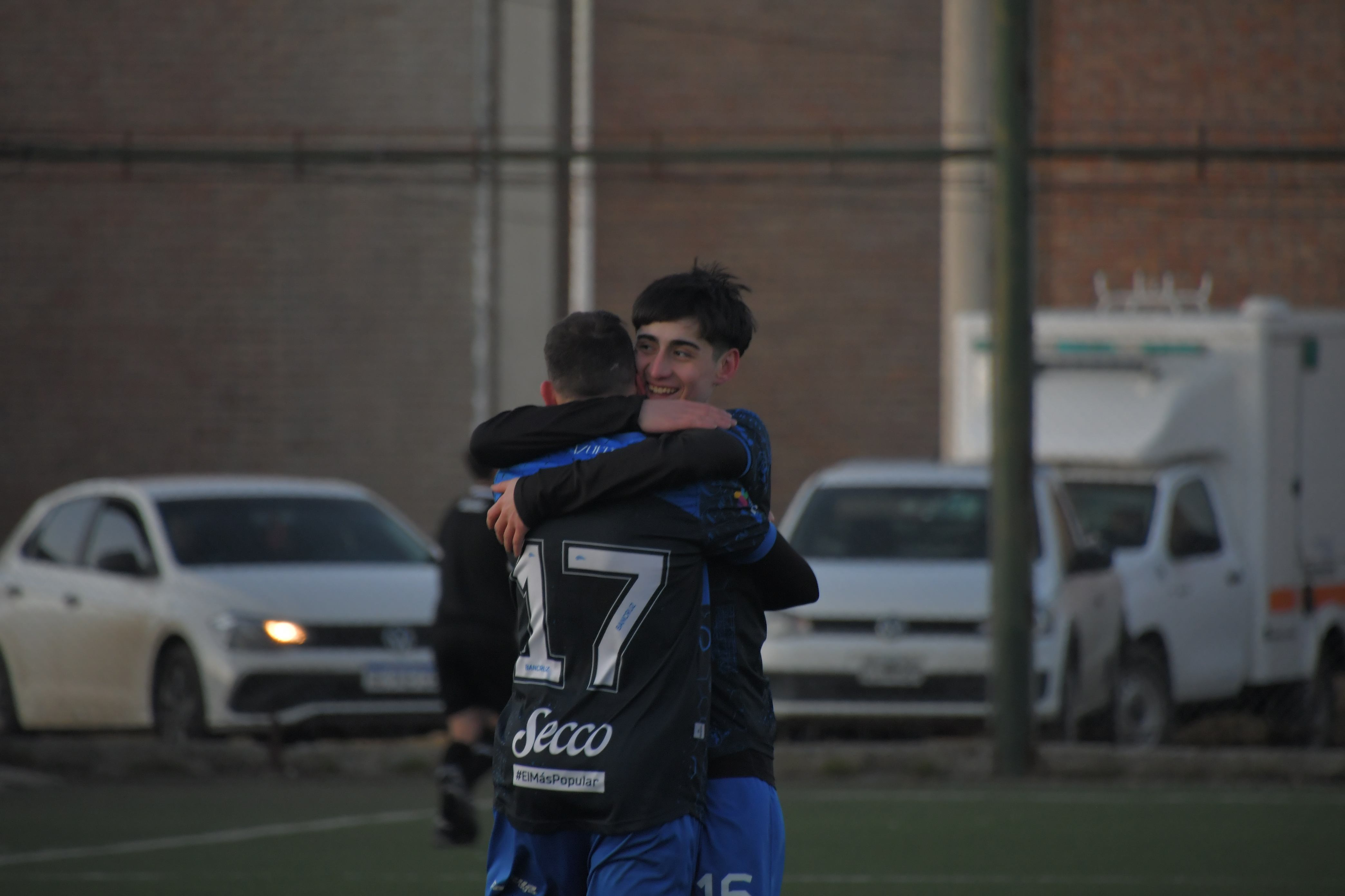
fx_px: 16811
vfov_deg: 3.1
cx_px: 672
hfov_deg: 4.6
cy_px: 448
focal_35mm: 450
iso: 1000
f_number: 6.3
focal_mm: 300
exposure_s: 1/320
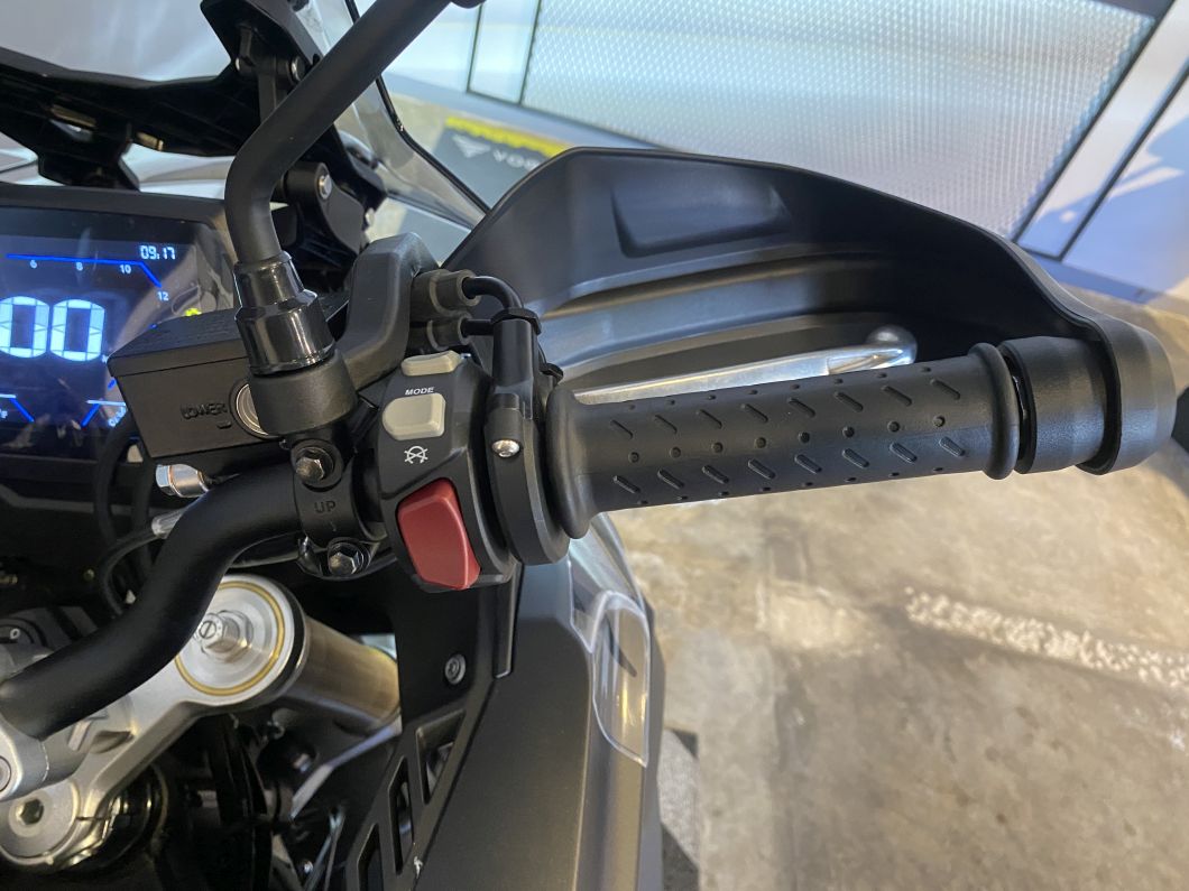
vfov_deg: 53.1
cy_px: 446
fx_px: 893
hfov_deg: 67.3
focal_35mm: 26
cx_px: 594
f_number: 1.8
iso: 500
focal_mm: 4.25
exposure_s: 1/45
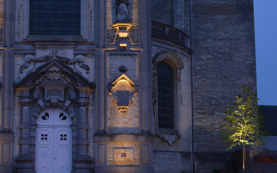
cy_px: 99
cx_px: 45
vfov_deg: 19.1
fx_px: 513
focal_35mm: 68
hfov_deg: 29.3
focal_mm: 26
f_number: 11
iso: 100
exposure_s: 10
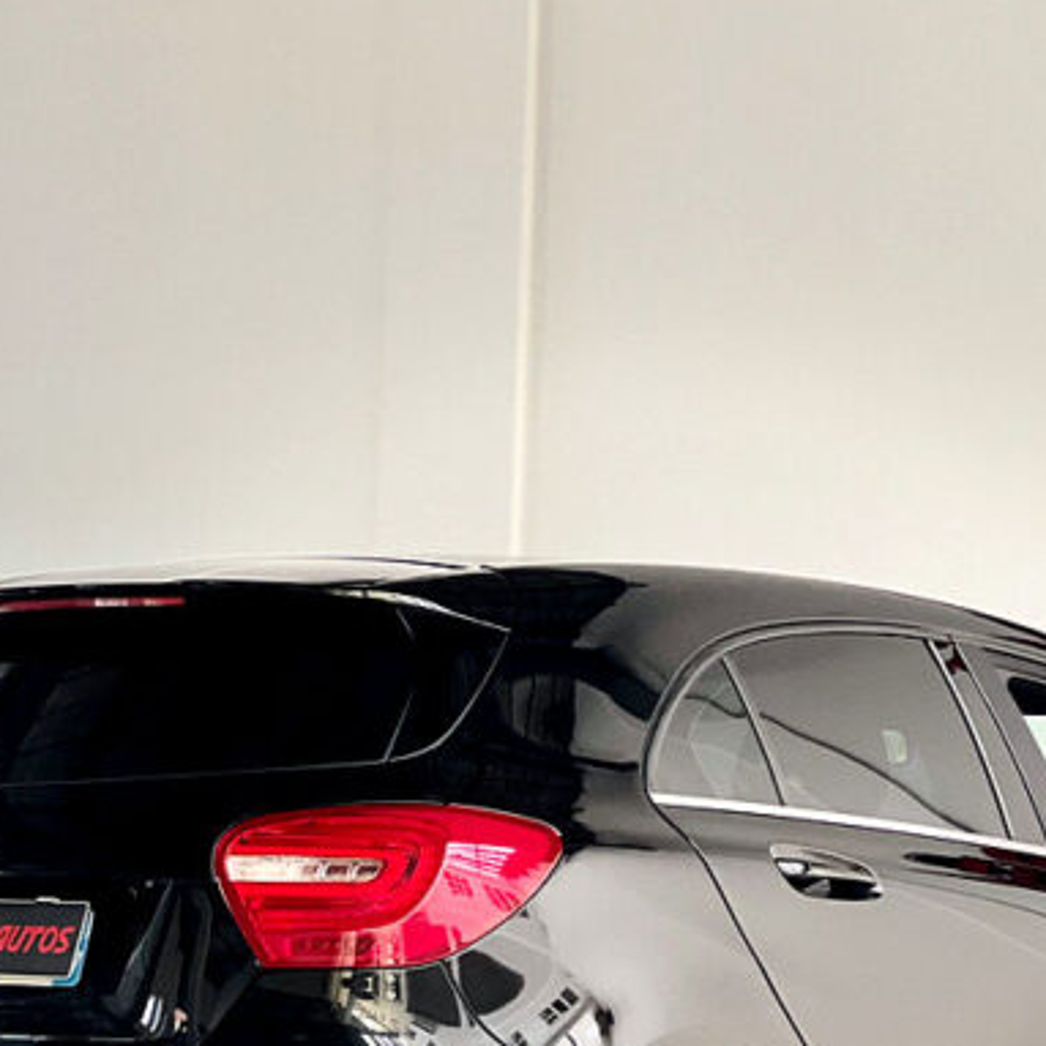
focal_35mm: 142
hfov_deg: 12.3
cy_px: 770
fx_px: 4855
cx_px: 658
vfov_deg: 12.3
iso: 250
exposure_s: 1/97
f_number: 2.8
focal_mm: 9
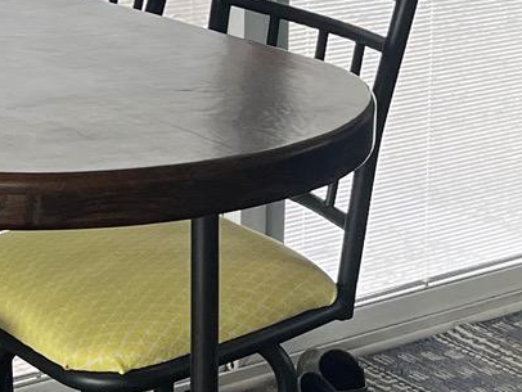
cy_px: -130
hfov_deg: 14.6
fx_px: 1977
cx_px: 602
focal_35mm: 131
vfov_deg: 11.0
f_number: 1.6
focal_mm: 5.1
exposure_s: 1/110
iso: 125
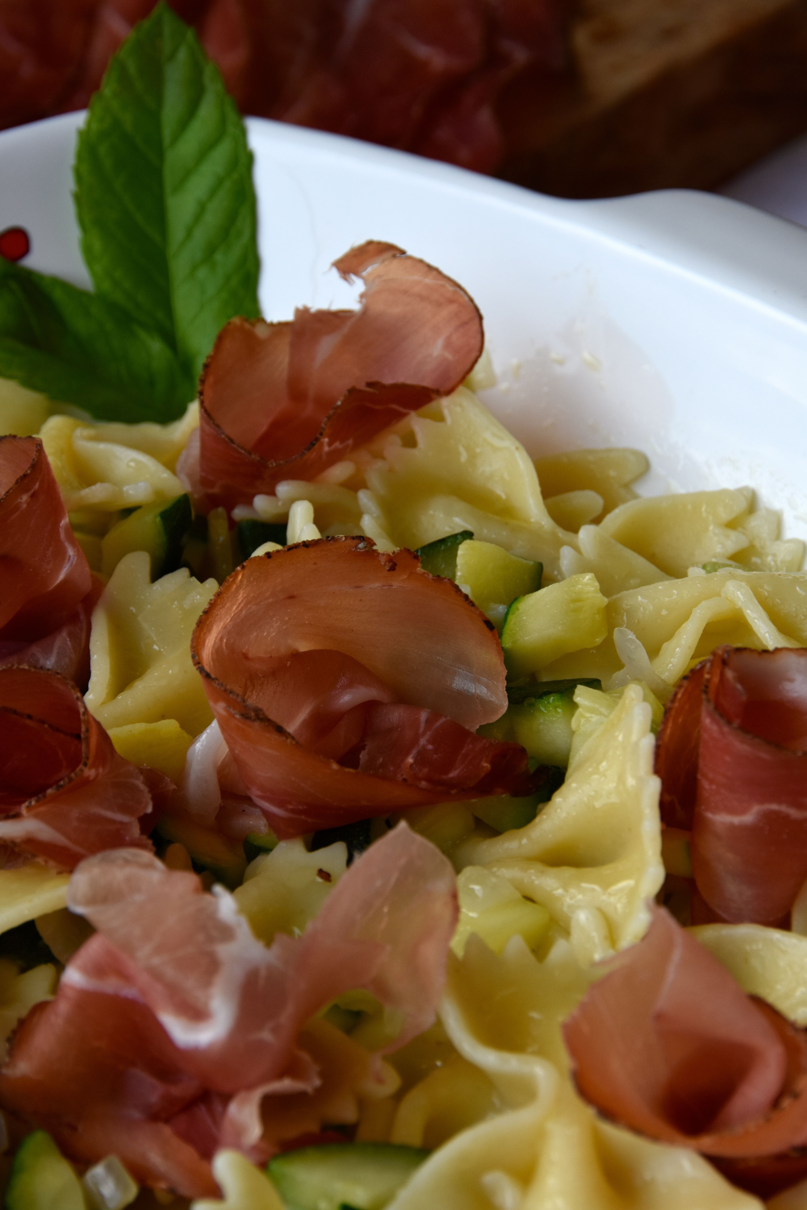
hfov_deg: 8.1
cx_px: 403
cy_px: 606
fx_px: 5682
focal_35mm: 169
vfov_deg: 12.2
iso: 500
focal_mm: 112
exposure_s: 1/200
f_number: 10
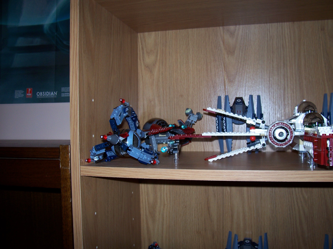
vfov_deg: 41.8
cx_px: 166
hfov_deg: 54.0
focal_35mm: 34
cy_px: 124
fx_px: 327
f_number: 2.7
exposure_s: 1/60
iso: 80
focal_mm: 5.6
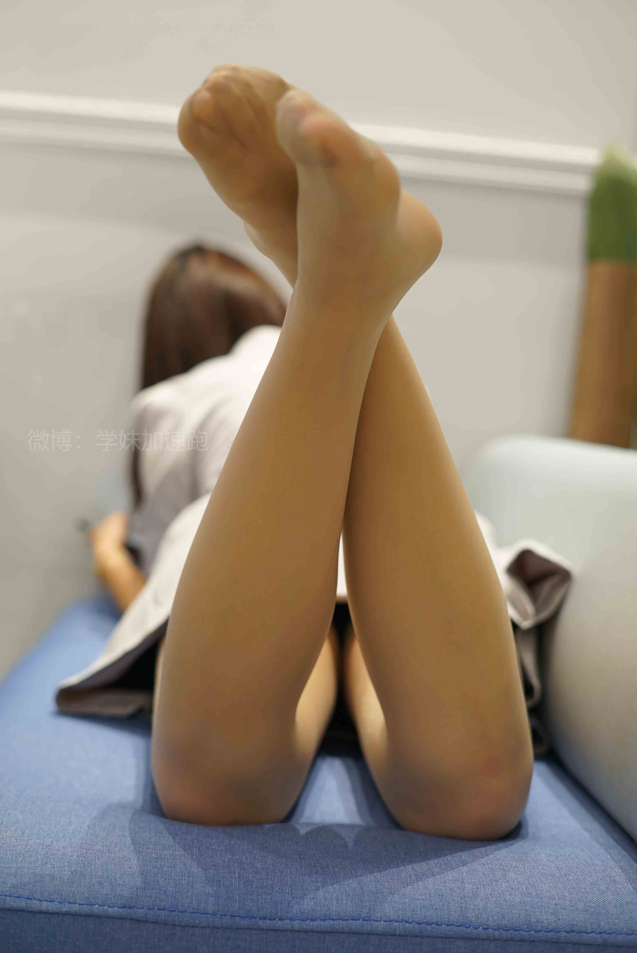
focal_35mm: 50
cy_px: 476
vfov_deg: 39.6
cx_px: 318
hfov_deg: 27.0
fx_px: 1325
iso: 400
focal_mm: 50
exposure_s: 1/60
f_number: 2.8
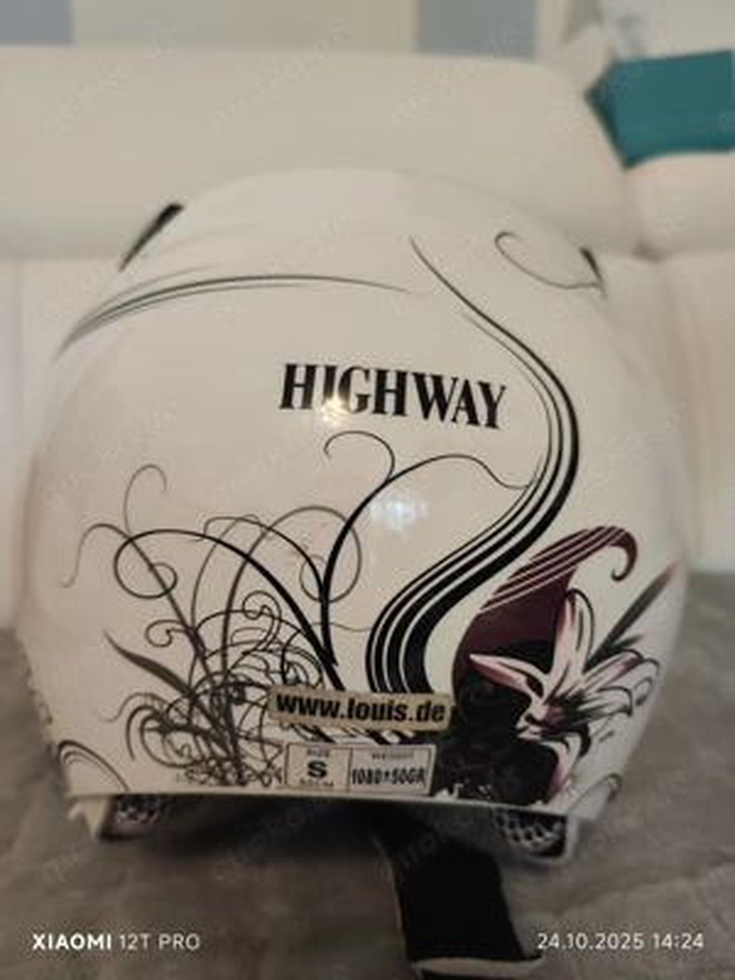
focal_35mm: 23
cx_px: 368
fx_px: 651
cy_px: 490
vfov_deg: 73.9
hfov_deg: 58.9
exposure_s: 1/50
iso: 1191
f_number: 1.69
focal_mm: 7.01
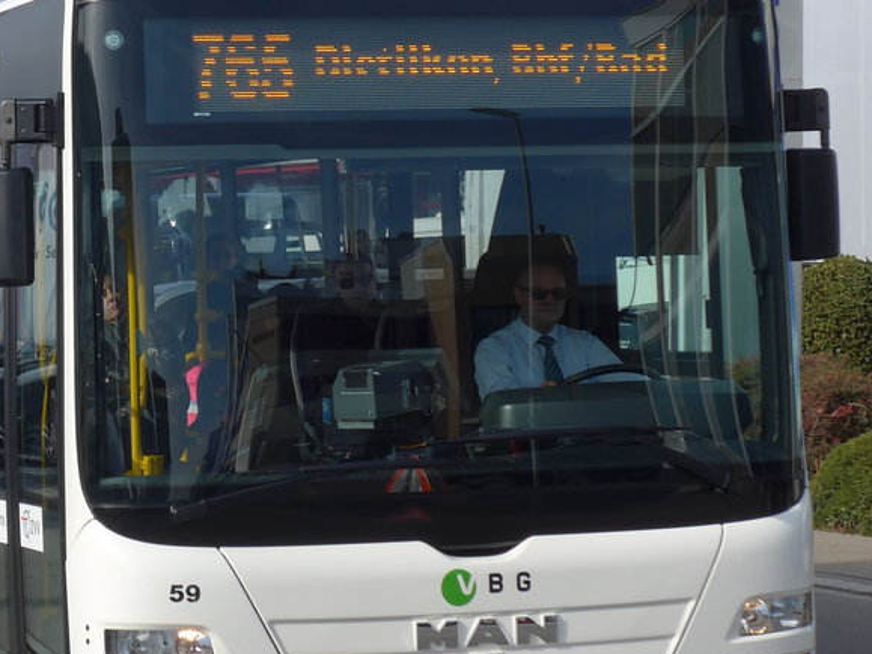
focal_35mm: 145
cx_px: 69
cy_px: 256
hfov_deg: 13.5
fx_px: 3652
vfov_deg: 10.2
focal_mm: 14.2
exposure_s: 1/640
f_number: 4.1
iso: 80
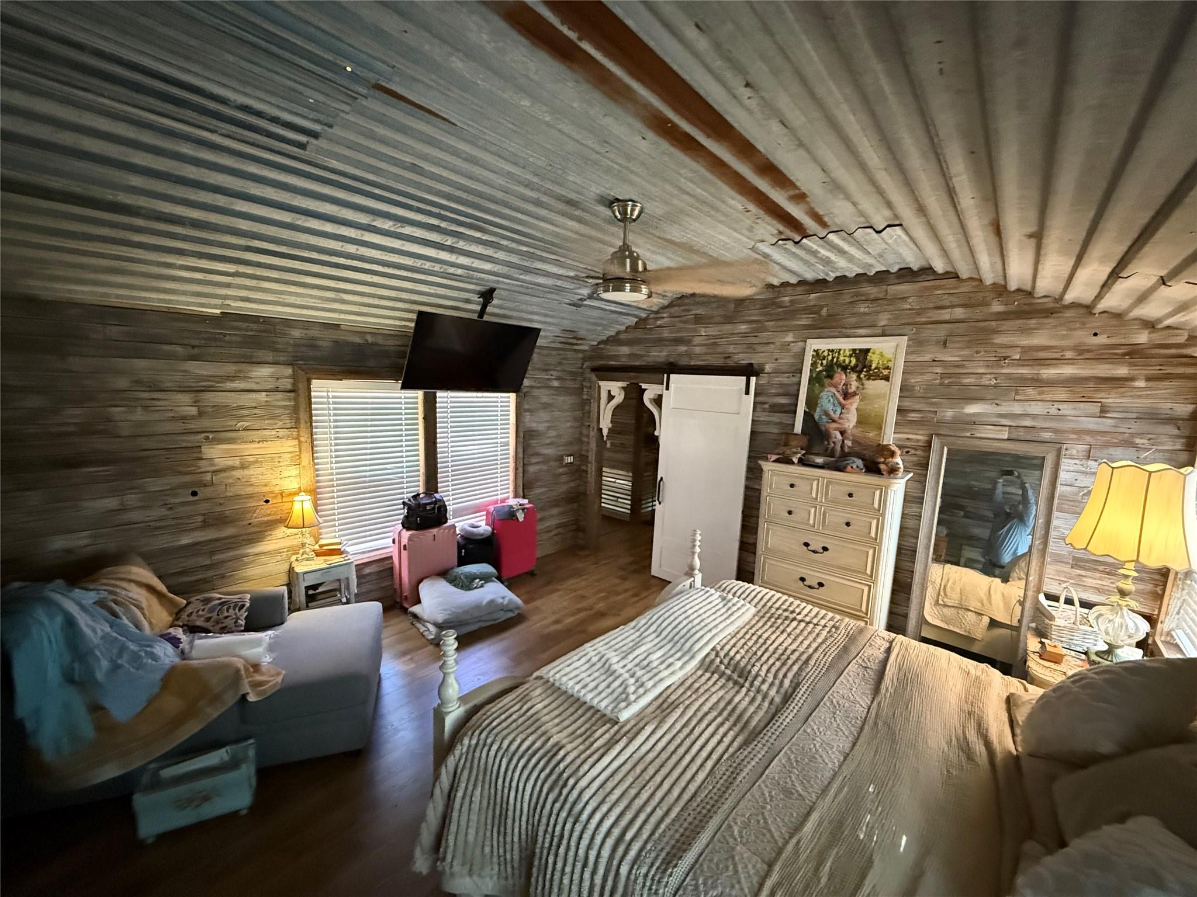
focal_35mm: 14
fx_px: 484
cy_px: 448
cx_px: 598
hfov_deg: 102.1
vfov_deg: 85.7
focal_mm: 2.22
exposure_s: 1/60
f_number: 2.2
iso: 1250
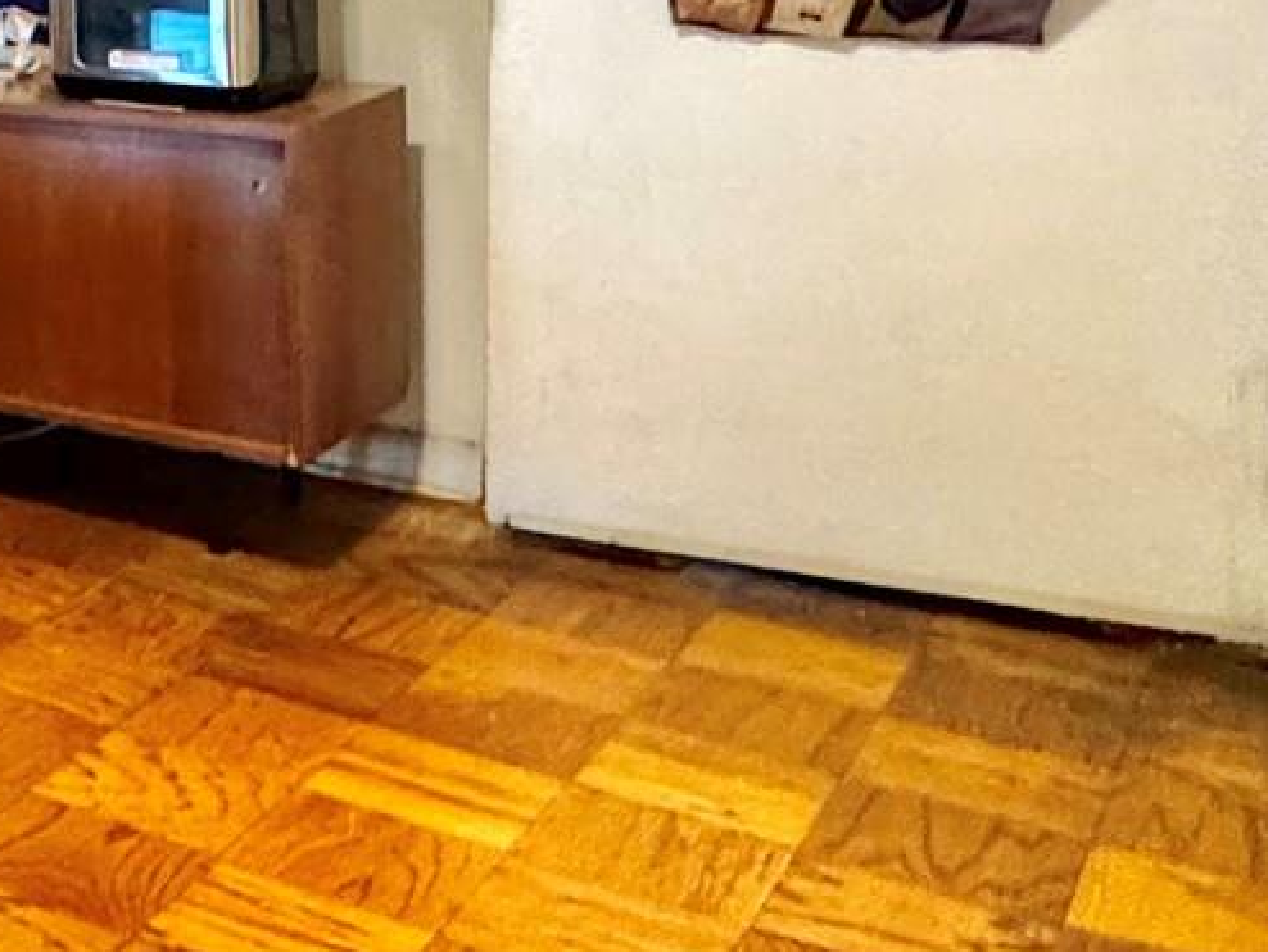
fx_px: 2126
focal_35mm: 58
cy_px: -90
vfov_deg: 23.7
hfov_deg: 24.2
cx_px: -737
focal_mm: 2.22
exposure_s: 1/60
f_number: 2.2
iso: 640
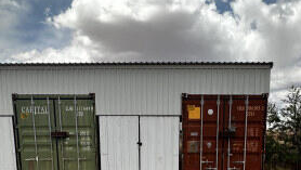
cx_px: 173
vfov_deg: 30.8
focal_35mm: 35
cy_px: 178
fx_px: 280
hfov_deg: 56.3
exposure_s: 1/1715
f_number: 2.2
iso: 40
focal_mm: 2.22
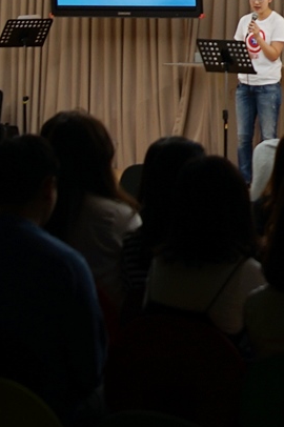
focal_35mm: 142
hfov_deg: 9.4
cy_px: -8
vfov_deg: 14.2
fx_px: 1683
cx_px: 435
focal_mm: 24
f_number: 2.8
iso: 160
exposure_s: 1/60
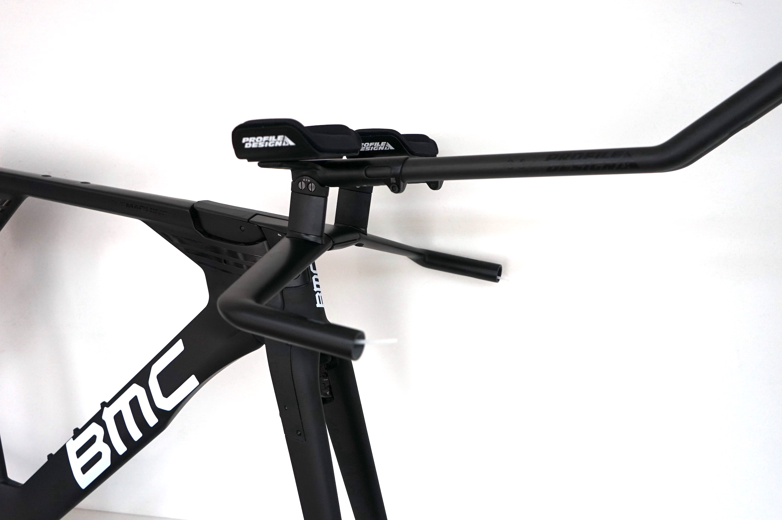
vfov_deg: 41.0
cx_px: 391
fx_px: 694
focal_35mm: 32
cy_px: 260
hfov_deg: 58.8
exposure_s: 1/160
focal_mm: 32
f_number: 4
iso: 800
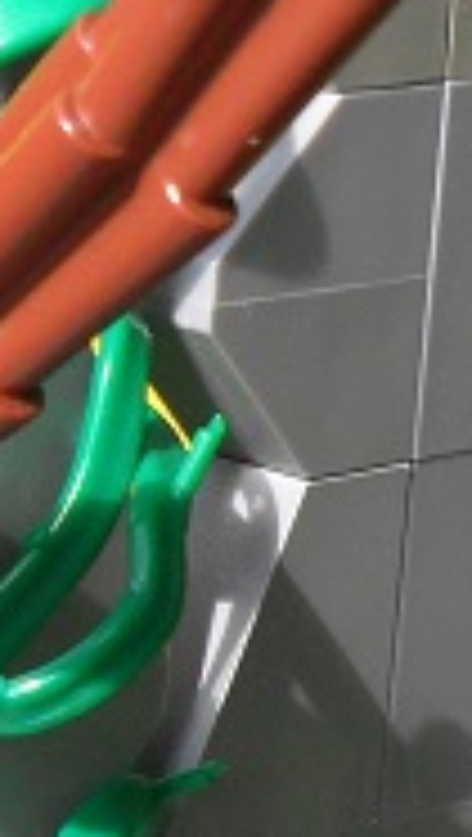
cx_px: -877
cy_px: 490
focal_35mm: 206
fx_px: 4571
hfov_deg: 5.6
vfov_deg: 10.4
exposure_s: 1/250
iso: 100
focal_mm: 7.8
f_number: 4.5
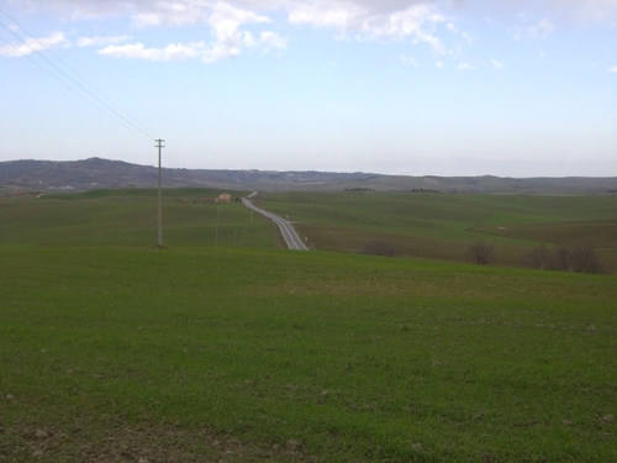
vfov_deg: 37.7
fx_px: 677
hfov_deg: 49.0
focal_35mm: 38
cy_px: 232
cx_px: 308
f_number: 4.3
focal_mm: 6.2
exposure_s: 1/320
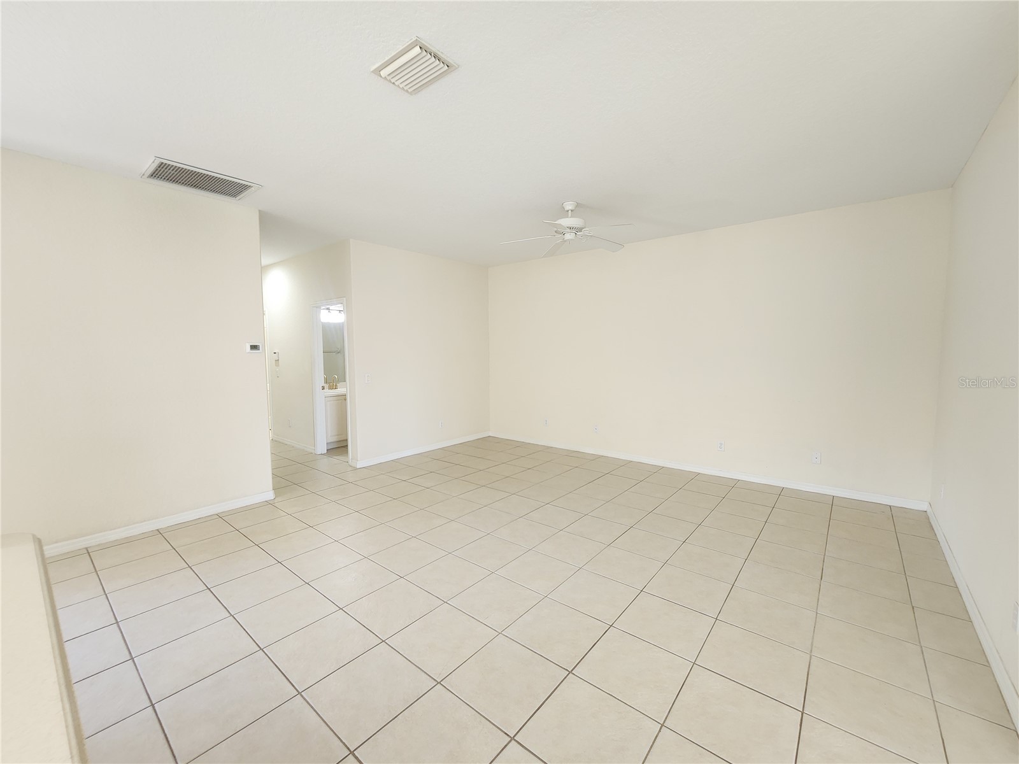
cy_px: 382
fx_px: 383
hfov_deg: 106.2
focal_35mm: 13
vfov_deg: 89.9
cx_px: 510
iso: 250
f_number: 2.2
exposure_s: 1/60
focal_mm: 2.2
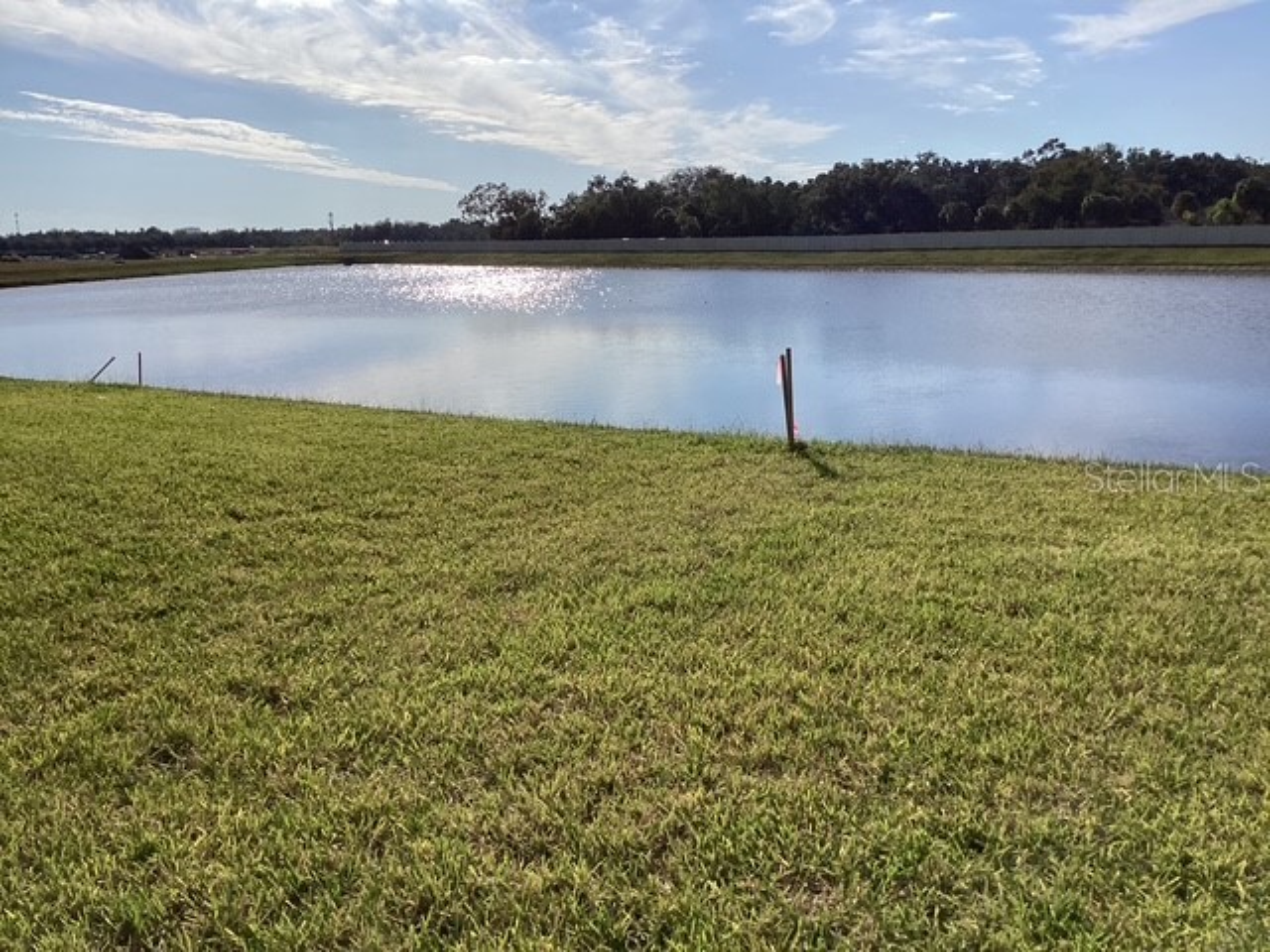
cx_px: 635
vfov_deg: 45.4
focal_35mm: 31
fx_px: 1137
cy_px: 476
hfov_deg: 58.4
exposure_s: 1/3546
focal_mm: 3.3
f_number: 2.4
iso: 25
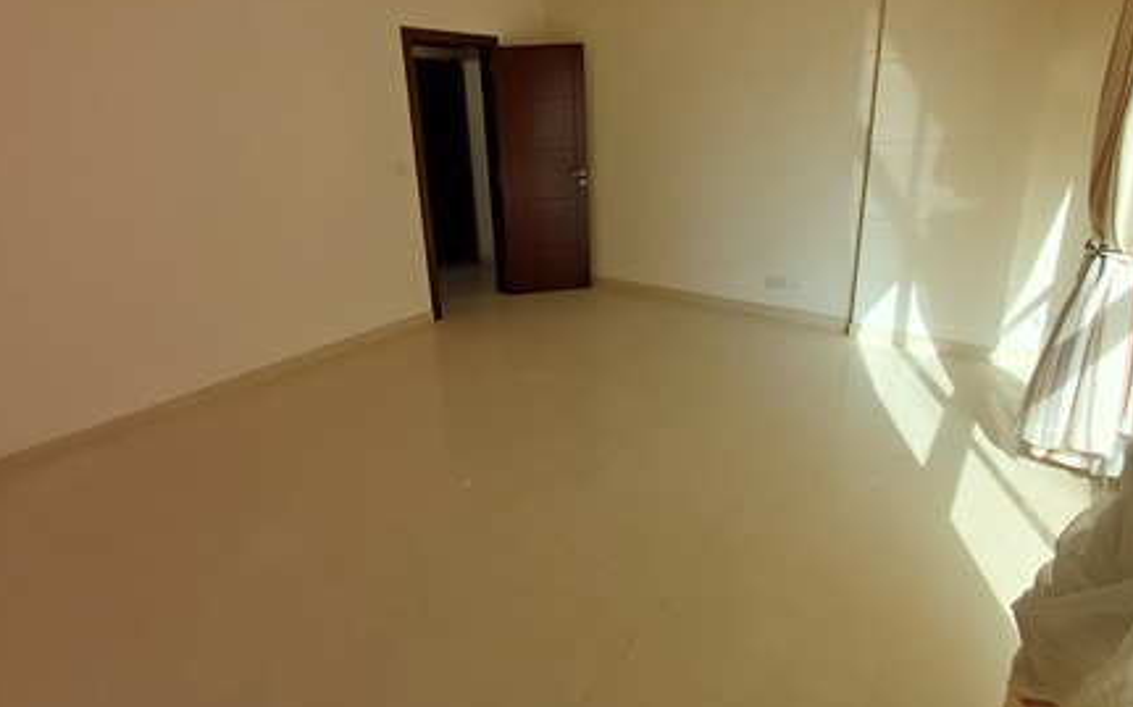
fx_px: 556
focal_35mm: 18
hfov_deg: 91.1
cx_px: 545
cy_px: 290
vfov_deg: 64.5
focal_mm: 1.64
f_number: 2.2
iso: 50
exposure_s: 1/100
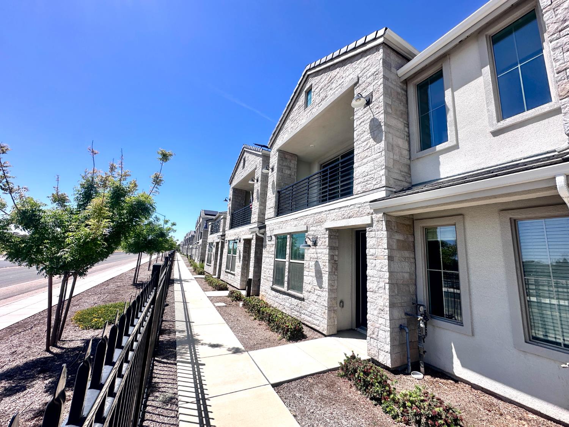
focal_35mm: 14
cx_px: 284
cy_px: 214
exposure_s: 1/2353
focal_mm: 2.22
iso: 50
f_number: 2.2
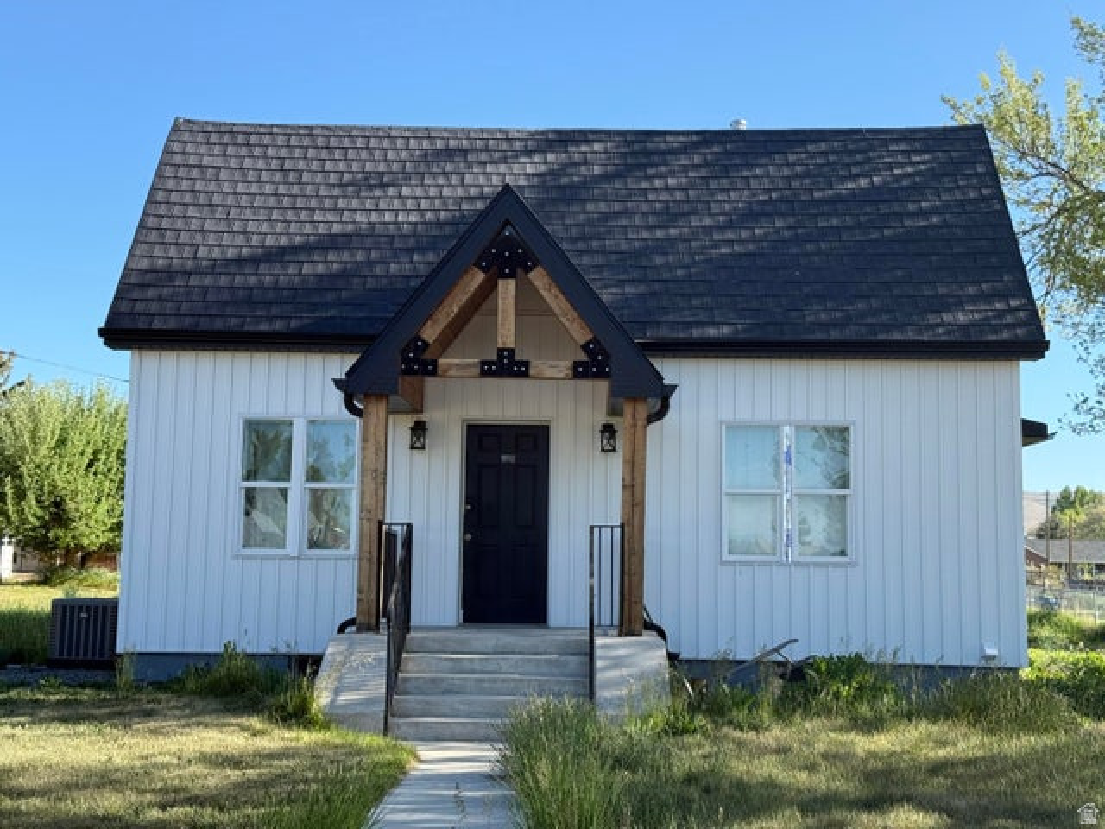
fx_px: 1532
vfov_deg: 30.3
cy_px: 414
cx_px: 552
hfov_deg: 39.7
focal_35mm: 48
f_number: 1.78
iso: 80
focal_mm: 6.76
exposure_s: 1/1678
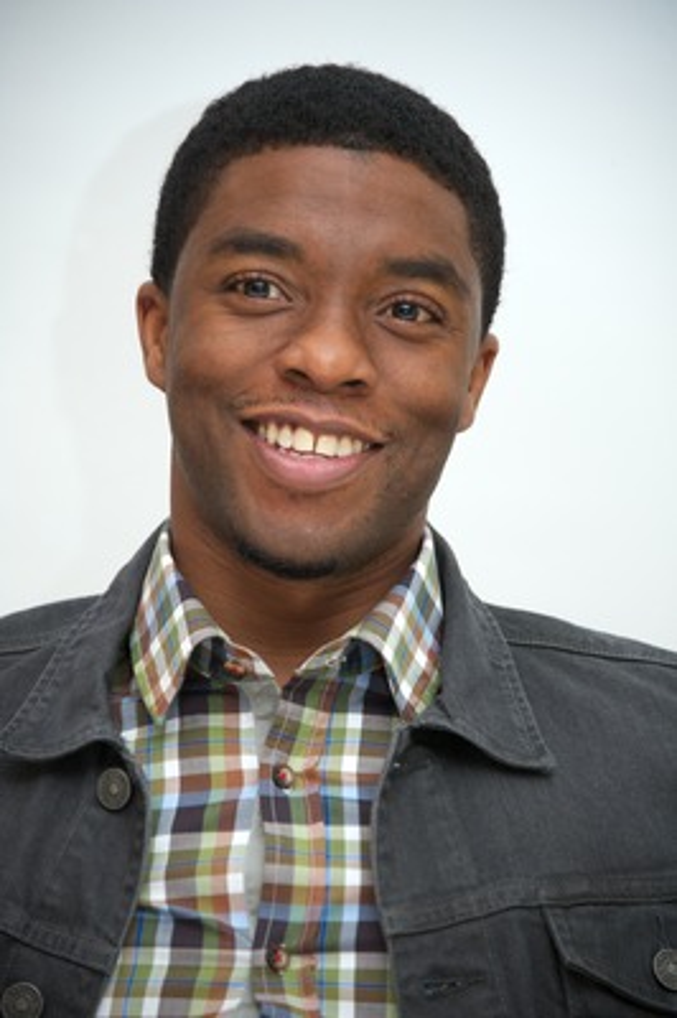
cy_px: 509
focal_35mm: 250
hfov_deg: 5.5
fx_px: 7064
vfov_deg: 8.2
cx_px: 338
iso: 800
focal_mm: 250
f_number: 5.6
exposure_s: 1/60
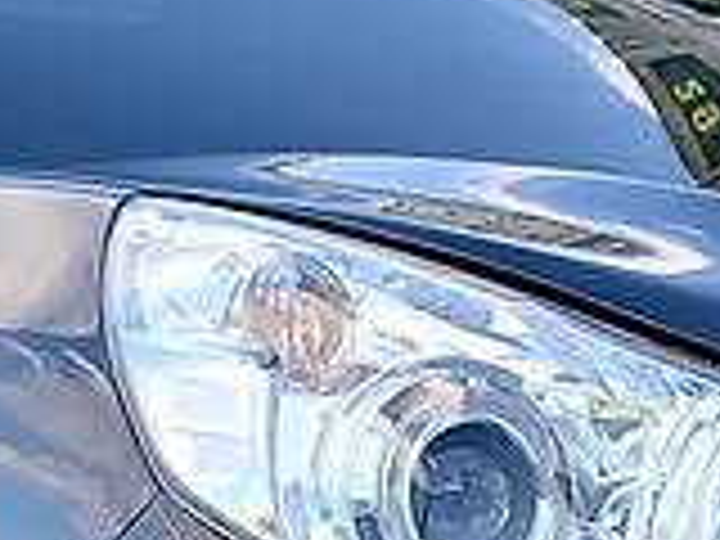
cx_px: 738
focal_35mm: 130
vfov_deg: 11.0
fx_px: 2704
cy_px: 774
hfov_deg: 14.9
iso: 25
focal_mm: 4.2
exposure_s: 1/234
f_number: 1.8
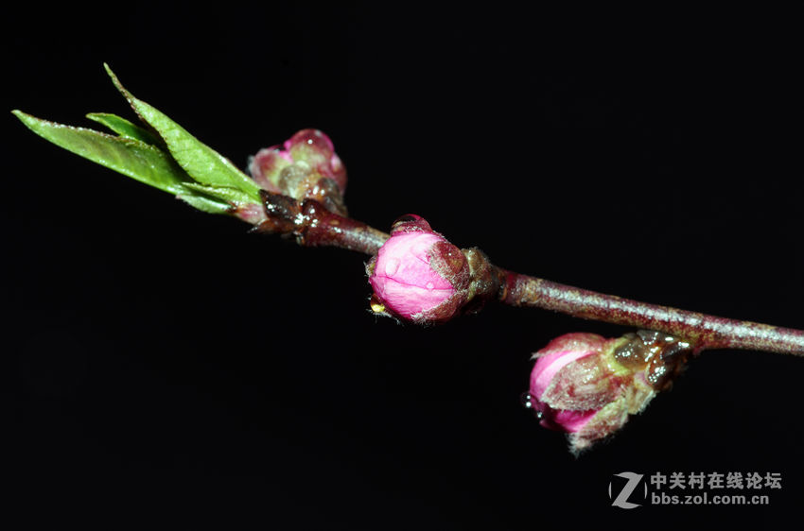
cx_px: 402
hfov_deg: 13.7
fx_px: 3341
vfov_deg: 9.1
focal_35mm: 150
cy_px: 266
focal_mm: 100
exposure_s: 1/100
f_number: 13
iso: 100
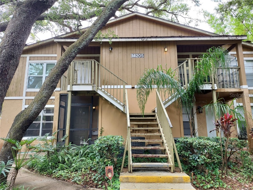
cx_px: 126
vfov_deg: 56.8
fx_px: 175
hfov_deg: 71.6
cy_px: 95
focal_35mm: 24
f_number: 1.8
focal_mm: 4.6
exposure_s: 1/120
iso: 50
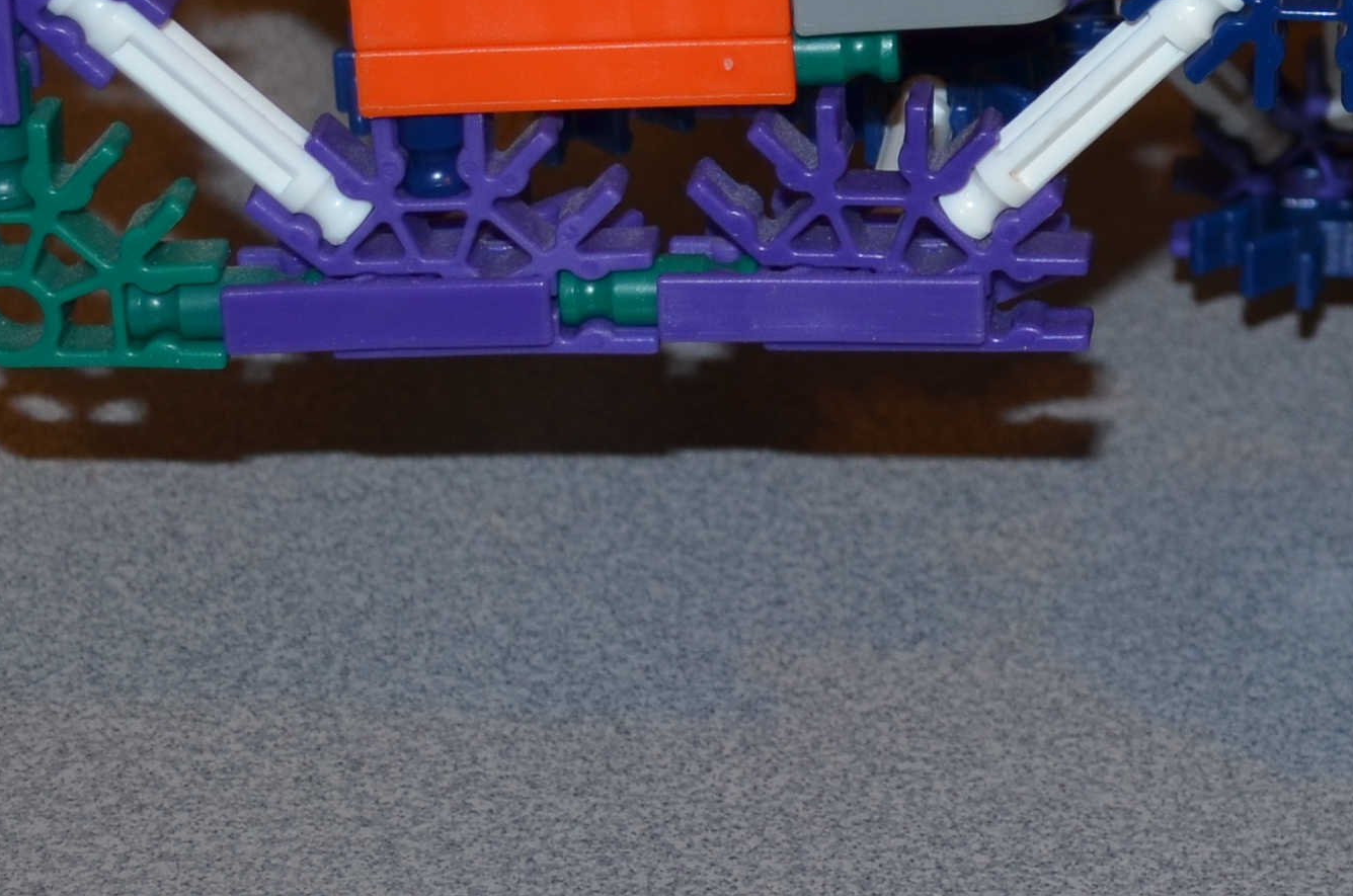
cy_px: -512
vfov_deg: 7.6
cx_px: 1681
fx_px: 6639
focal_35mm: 177
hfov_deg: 11.4
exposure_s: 1/30
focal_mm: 32
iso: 200
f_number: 5.6
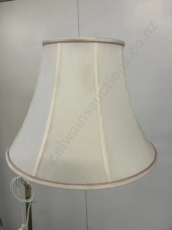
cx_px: 86
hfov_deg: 49.7
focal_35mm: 28
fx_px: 186
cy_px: 115
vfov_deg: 63.4
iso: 50
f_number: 1.8
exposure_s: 1/50
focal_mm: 3.99
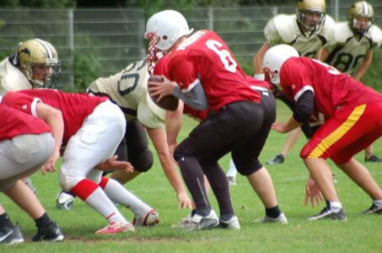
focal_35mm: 450
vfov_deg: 3.0
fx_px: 4765
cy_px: 126
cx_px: 191
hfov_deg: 4.6
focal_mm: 300
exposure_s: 1/640
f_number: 5.6
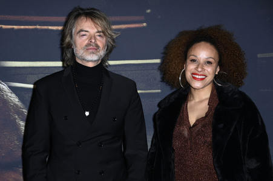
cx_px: 136
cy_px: 90
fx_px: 682
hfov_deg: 22.6
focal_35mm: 90
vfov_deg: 15.2
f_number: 5.6
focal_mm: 90
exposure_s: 1/250
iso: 400
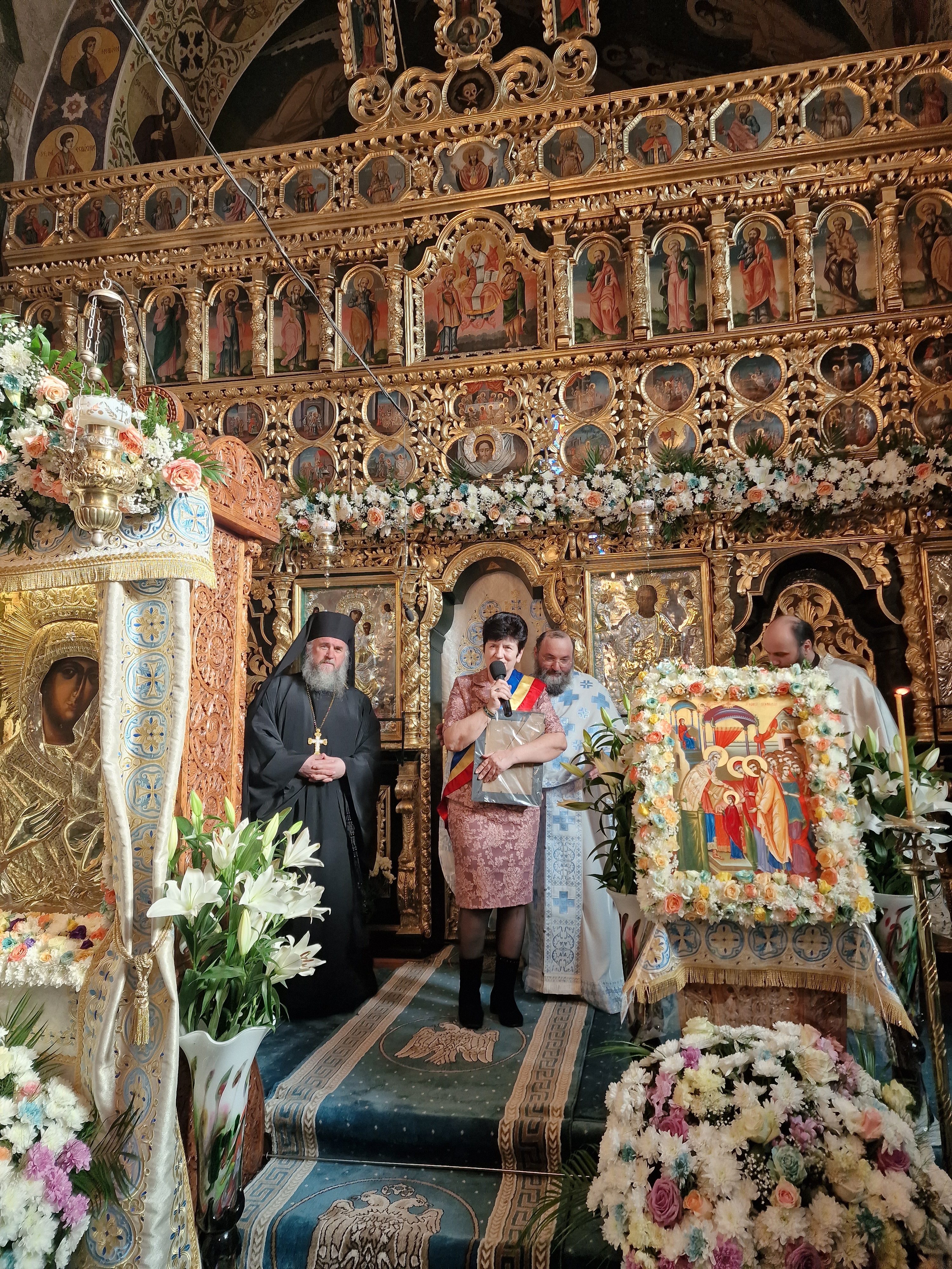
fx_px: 843
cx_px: 476
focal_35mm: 23
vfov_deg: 73.9
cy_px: 634
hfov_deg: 58.9
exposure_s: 1/100
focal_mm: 6.4
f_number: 1.8
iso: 100
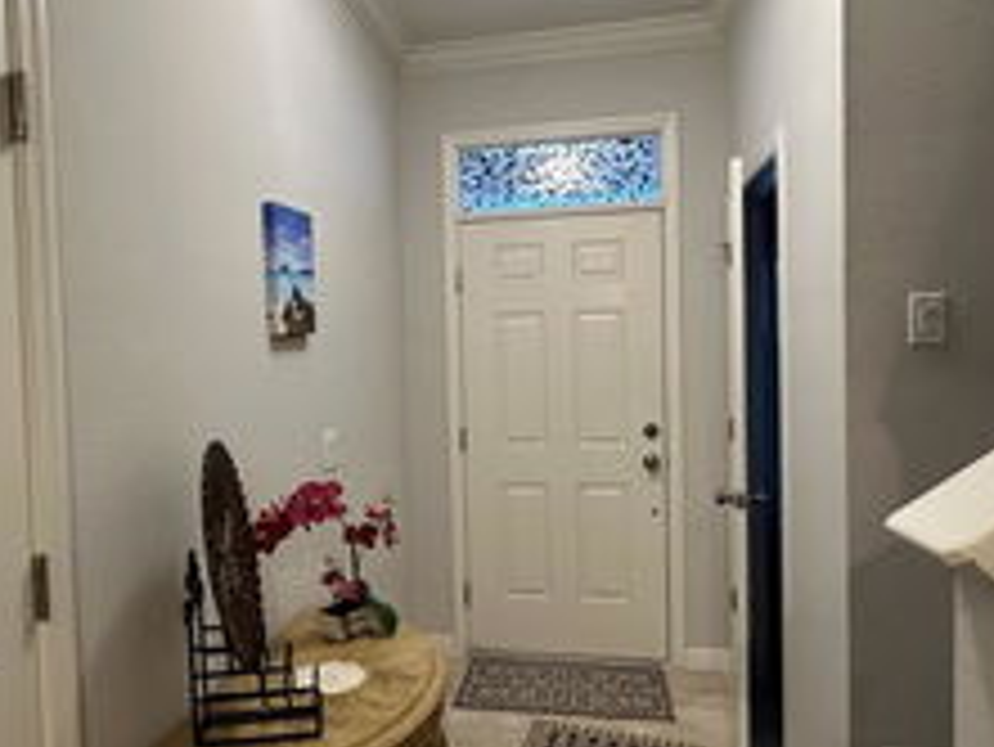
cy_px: 387
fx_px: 776
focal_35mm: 27
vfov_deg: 51.4
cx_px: 425
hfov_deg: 65.0
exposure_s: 1/60
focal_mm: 2.22
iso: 200
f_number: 2.2
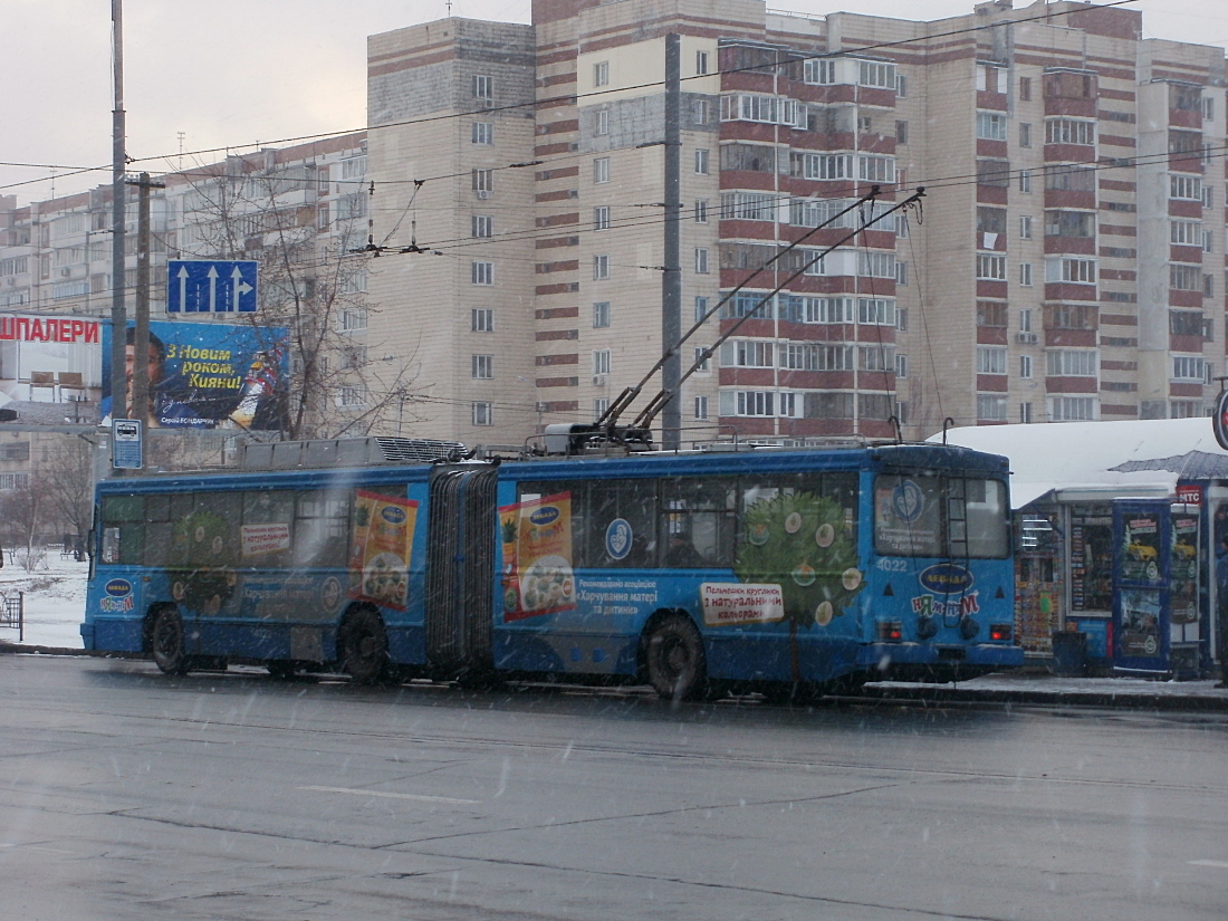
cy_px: 460
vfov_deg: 18.2
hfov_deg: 24.1
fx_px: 2873
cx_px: 614
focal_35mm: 81
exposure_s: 1/60
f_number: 4.8
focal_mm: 14.2
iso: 100
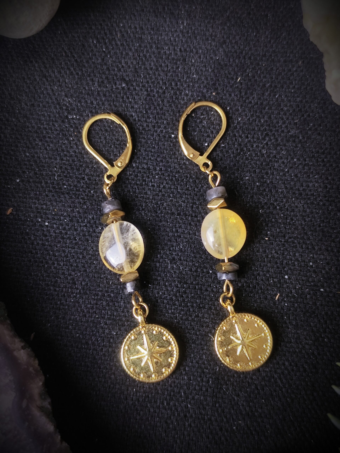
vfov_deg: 41.2
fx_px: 602
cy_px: 226
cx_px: 170
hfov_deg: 31.5
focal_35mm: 46
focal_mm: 6.19
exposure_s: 1/25
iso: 160
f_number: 1.65
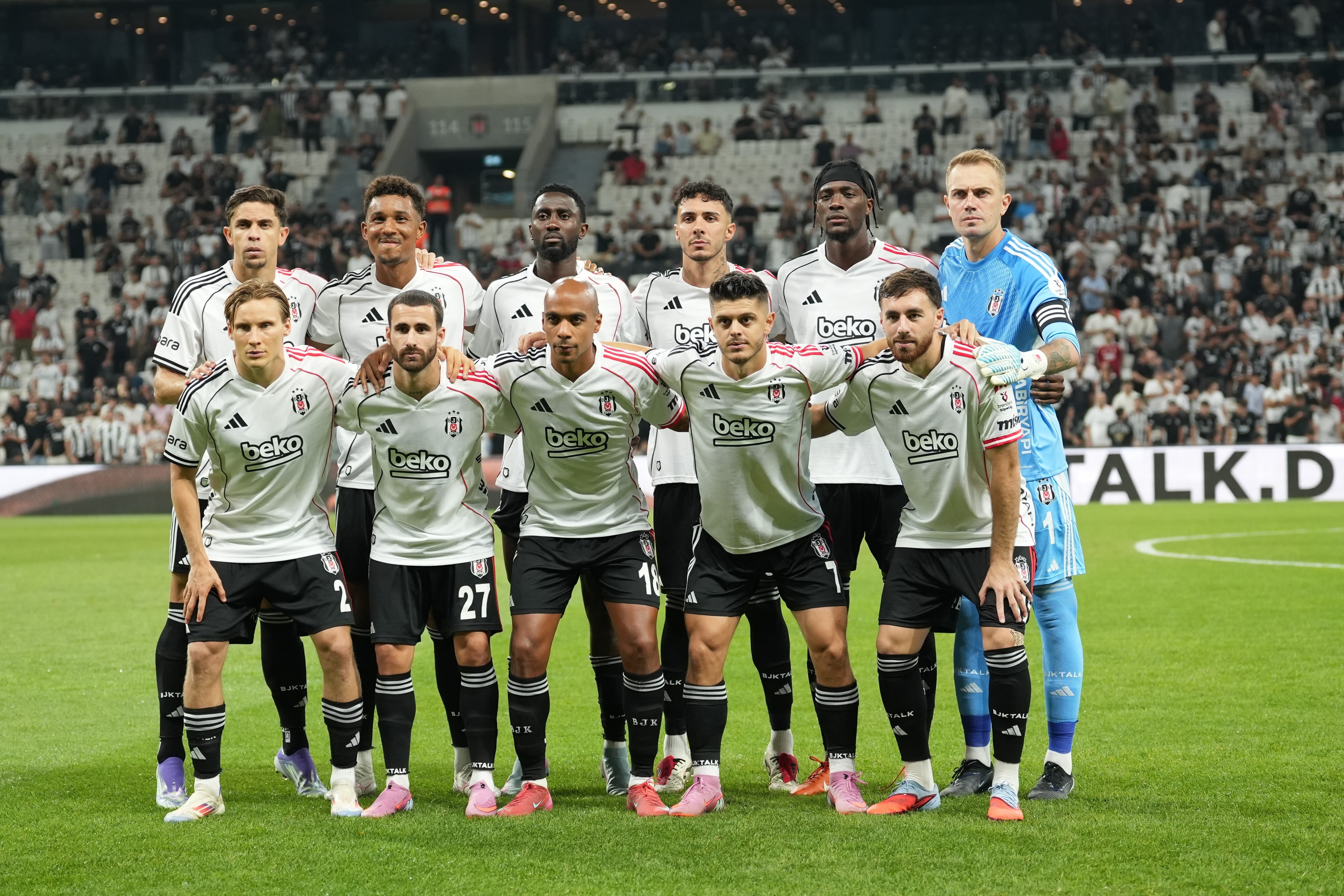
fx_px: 3920
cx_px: 672
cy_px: 448
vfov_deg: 13.0
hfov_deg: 19.5
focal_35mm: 105
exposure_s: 1/1000
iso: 1600
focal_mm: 70
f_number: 2.8
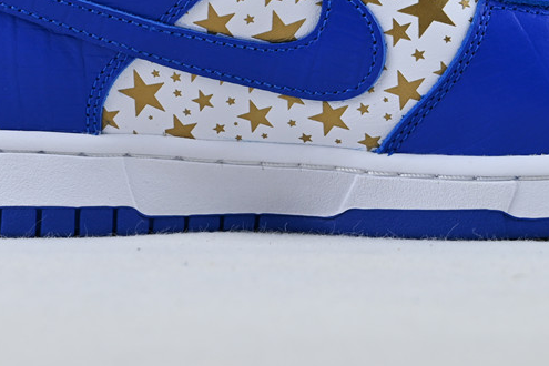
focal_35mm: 109
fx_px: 1662
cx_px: 331
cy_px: -3
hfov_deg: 18.7
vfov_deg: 12.4
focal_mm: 30
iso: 100
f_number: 4.8
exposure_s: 1/80
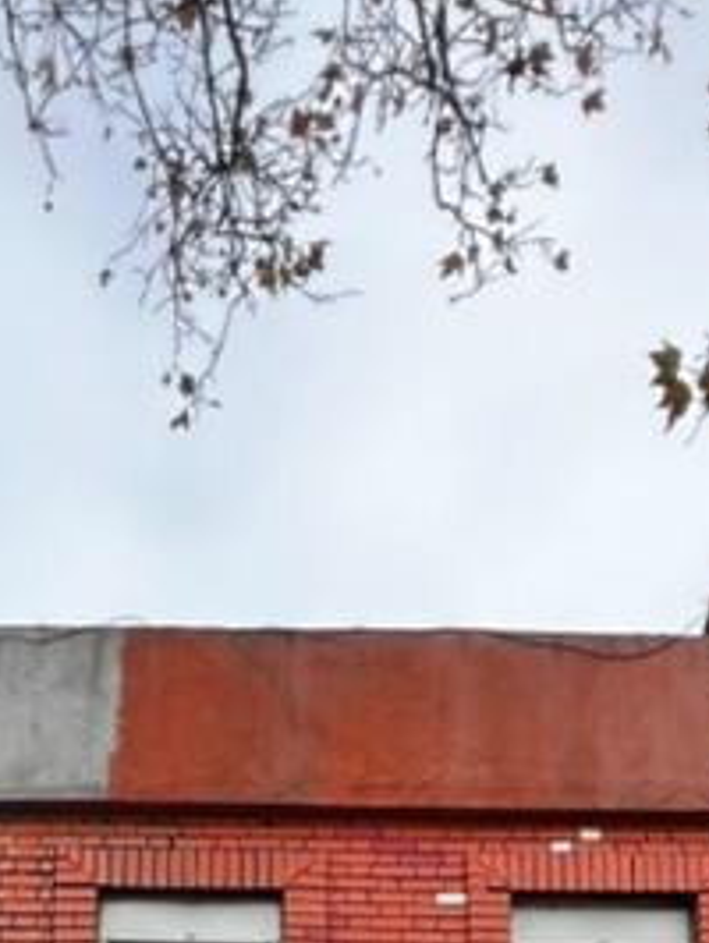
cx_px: 195
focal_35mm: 50
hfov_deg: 28.8
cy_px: 1631
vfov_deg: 23.3
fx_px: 1363
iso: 32
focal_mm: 1.57
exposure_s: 1/273
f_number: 1.8
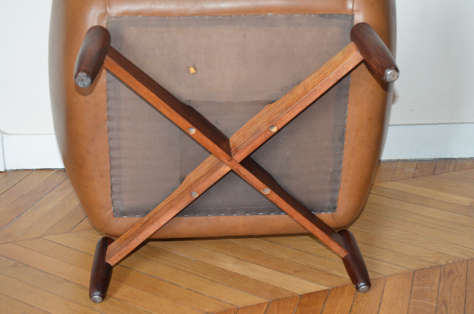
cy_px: 157
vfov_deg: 23.7
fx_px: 749
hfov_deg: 35.1
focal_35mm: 57
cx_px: 237
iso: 2000
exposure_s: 1/60
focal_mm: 38
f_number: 6.3
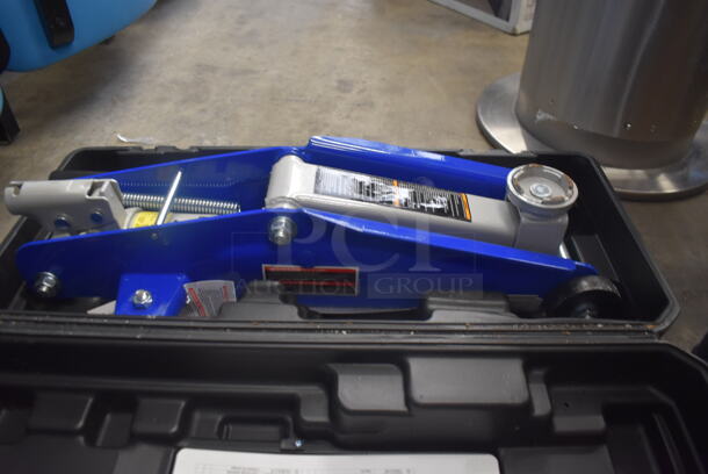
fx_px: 531
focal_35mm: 27
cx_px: 354
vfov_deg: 48.0
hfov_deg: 67.3
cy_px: 237
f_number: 4
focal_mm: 18
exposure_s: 1/60
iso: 1100
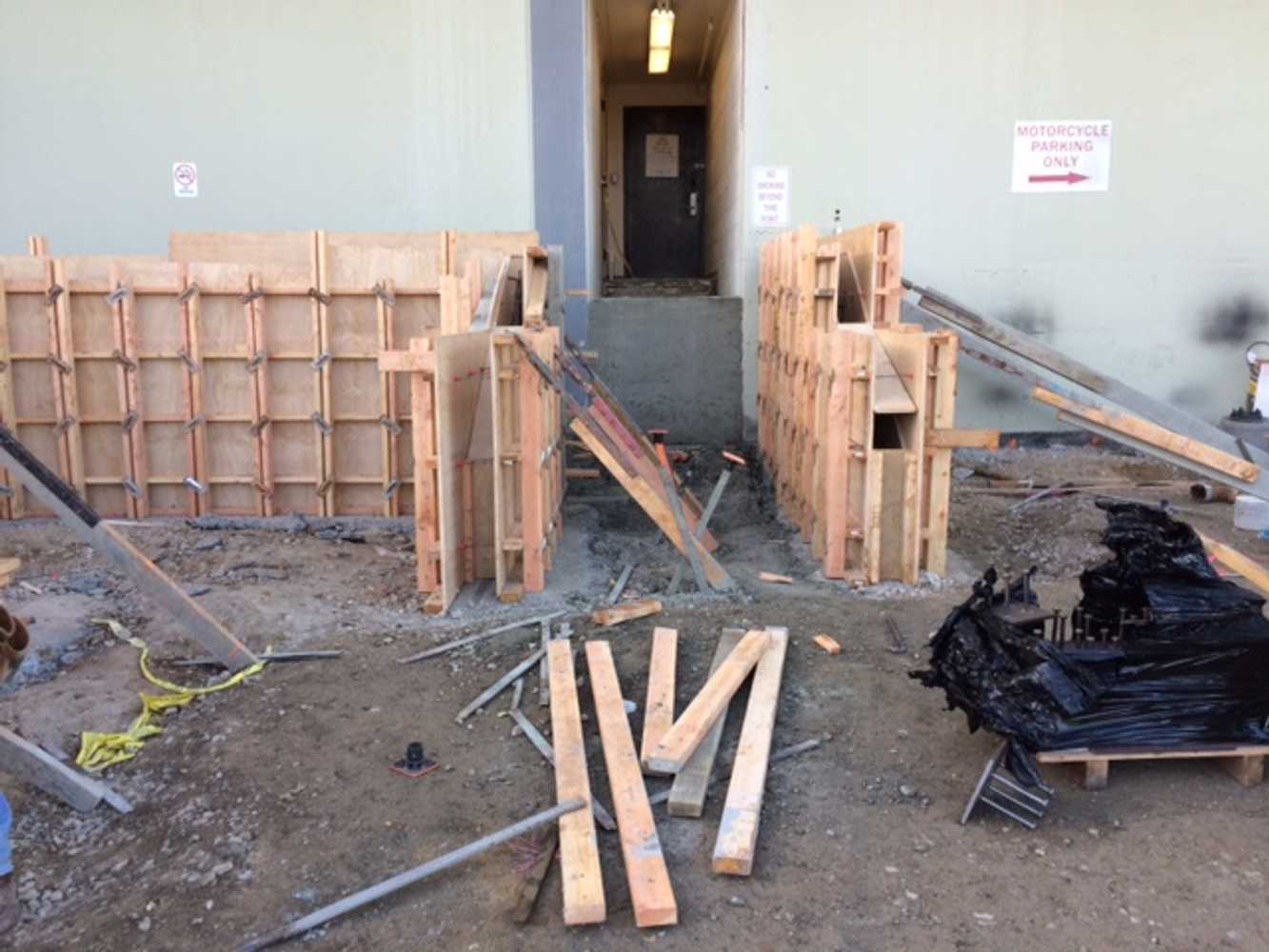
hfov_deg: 61.7
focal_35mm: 29
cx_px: 634
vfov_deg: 48.2
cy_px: 476
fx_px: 1063
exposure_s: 1/120
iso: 32
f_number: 2.2
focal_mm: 4.15
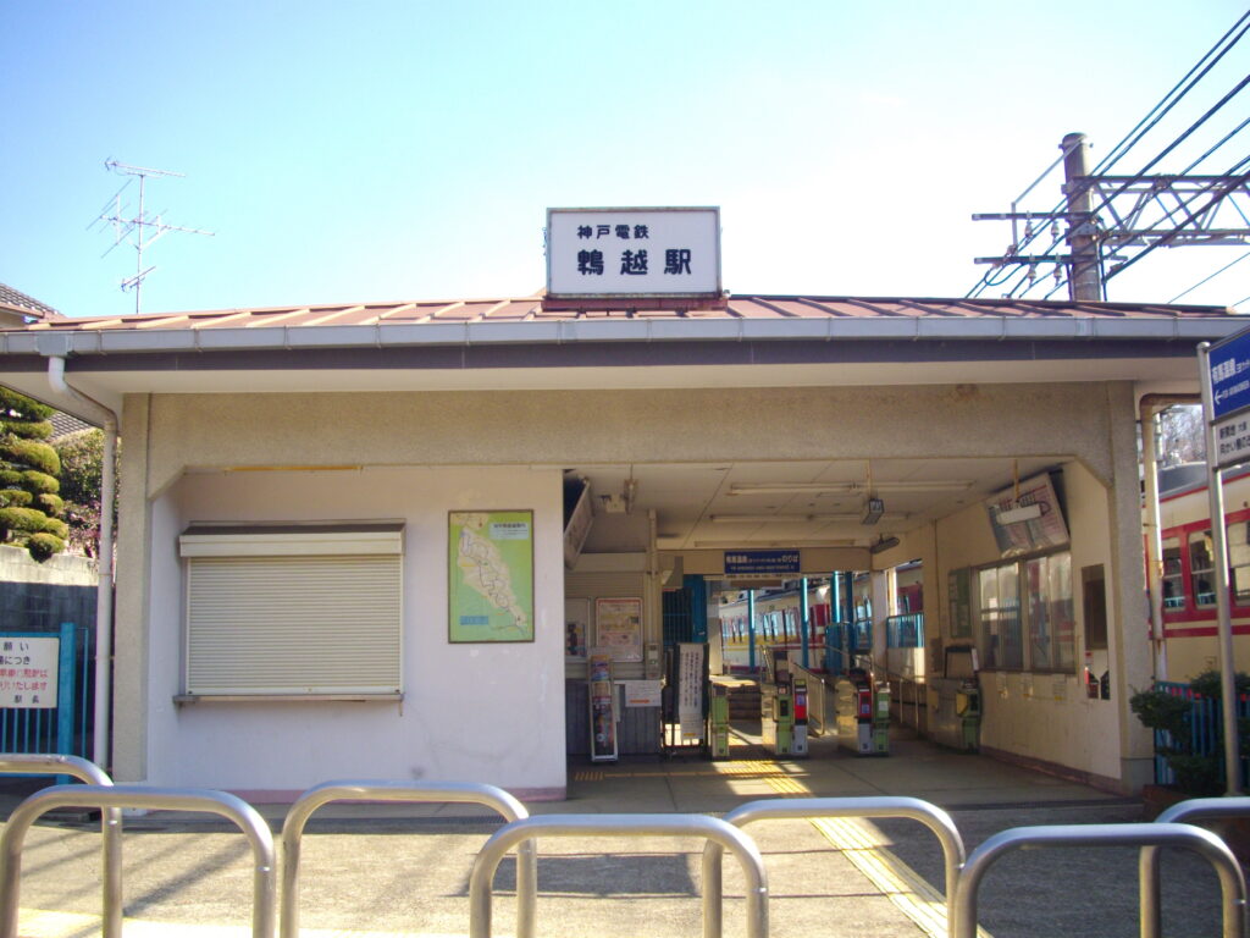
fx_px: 1336
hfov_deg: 50.1
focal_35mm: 37
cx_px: 625
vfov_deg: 38.7
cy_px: 469
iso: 100
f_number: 2.8
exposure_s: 1/400
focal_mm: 6.2
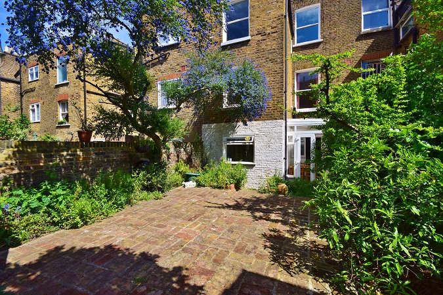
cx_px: 222
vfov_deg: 77.3
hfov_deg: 100.4
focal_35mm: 15
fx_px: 185
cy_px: 148
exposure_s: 1/320
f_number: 10
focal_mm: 10
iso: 400
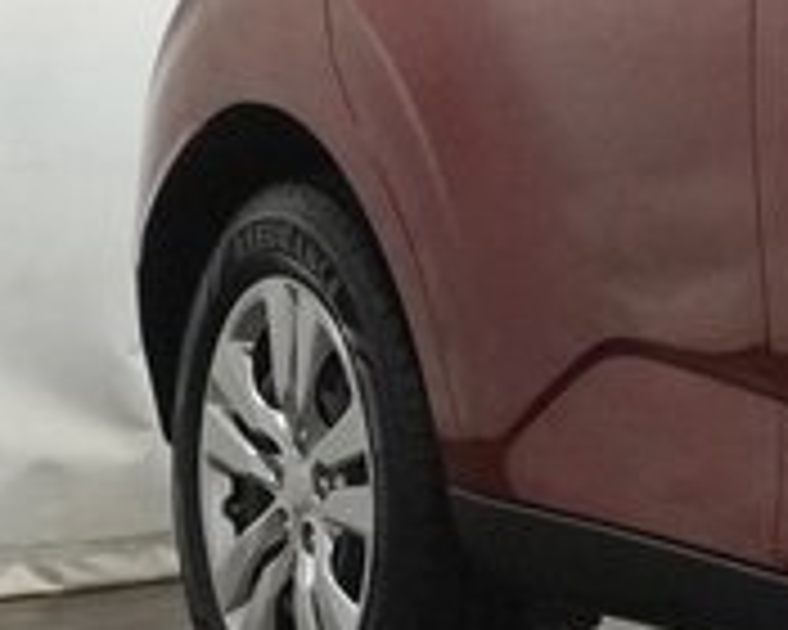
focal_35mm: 272
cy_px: 128
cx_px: 2008
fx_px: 6338
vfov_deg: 5.7
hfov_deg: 6.7
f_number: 8
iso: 3200
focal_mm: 33
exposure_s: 1/100
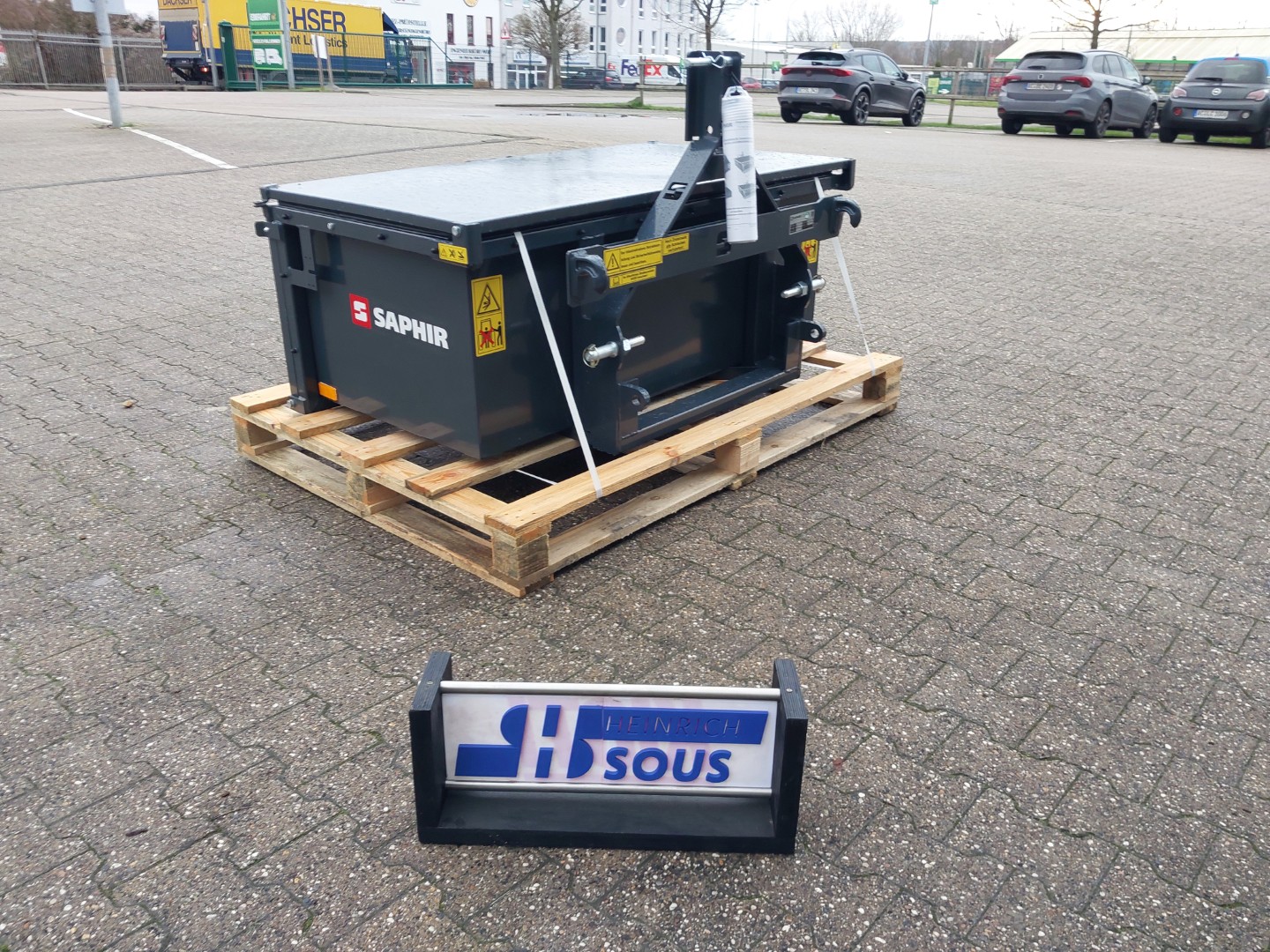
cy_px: 476
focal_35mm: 27
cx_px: 635
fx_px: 991
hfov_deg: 65.3
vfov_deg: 51.4
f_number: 1.8
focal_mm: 4
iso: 32
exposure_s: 1/50
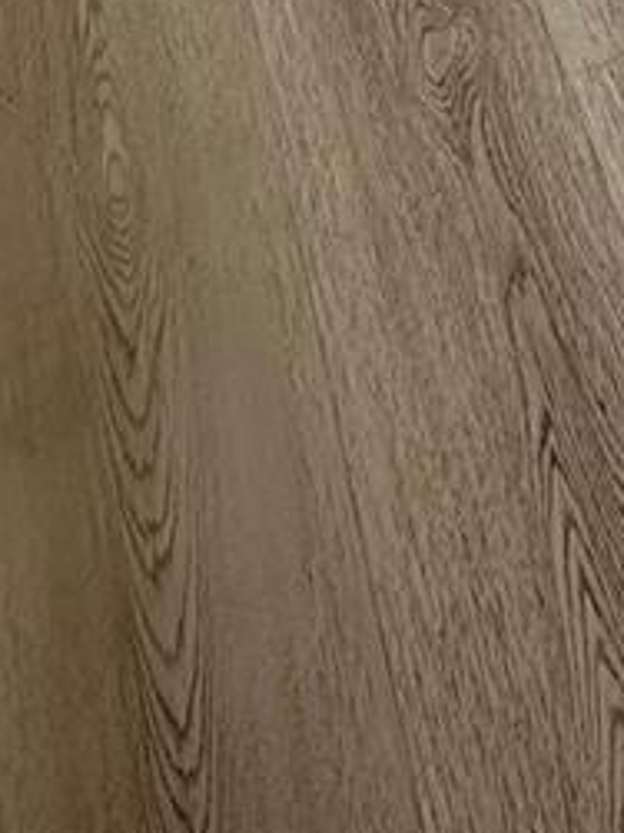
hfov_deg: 21.7
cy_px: -1108
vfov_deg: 15.8
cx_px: 481
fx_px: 1612
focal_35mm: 67
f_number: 2.2
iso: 200
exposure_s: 1/120
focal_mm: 2.22
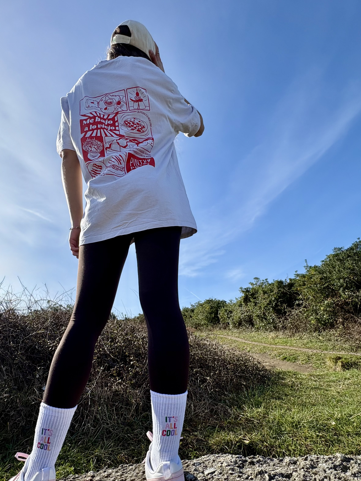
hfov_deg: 71.6
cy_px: 278
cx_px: 173
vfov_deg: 87.1
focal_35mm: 18
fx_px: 250
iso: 50
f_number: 2.2
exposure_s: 1/1256
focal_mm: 2.22
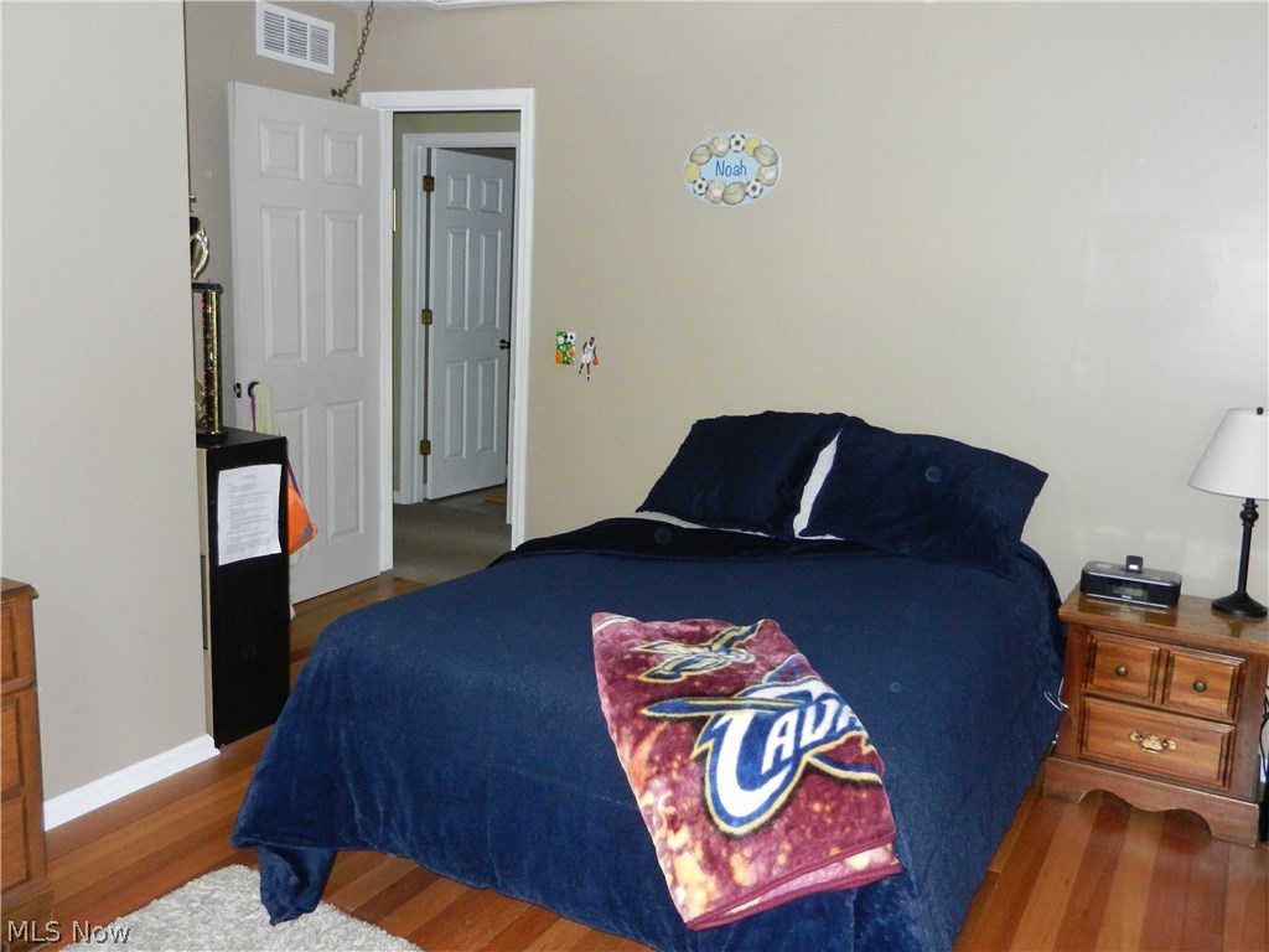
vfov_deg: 48.2
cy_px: 476
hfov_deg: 61.7
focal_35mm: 29
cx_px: 634
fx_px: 1063
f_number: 3.6
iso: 560
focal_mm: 5.1
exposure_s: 1/30
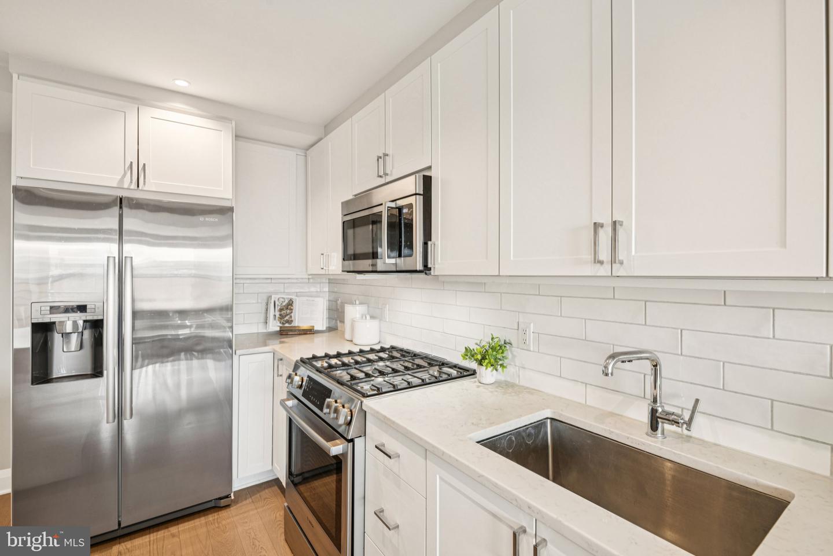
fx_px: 393
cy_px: 278
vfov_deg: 70.4
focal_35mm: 17
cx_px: 416
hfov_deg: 93.3
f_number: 8
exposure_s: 1/13
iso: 400
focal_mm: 17
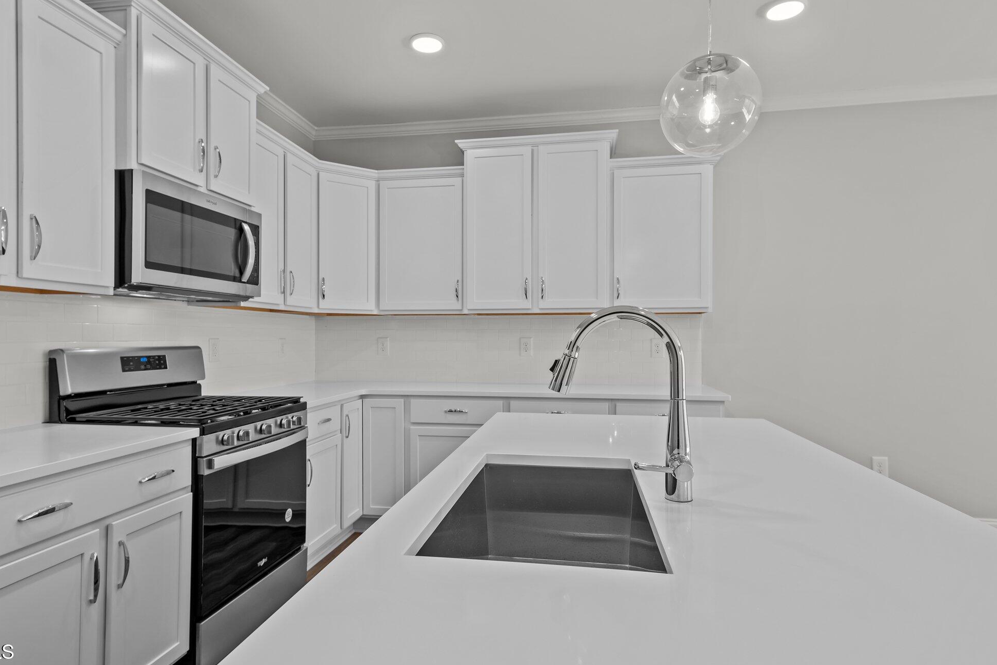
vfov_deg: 61.9
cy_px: 335
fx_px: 554
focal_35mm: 20
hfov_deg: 84.0
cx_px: 485
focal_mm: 19
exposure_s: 1/15
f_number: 6.3
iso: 400
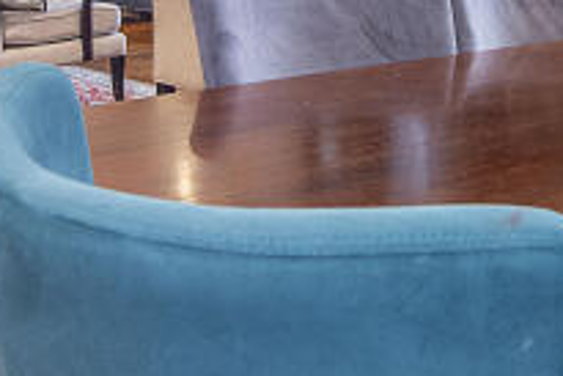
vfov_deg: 17.2
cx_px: 489
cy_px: -102
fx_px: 1174
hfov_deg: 26.2
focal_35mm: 75
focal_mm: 15
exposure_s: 1/20
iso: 500
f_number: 6.3
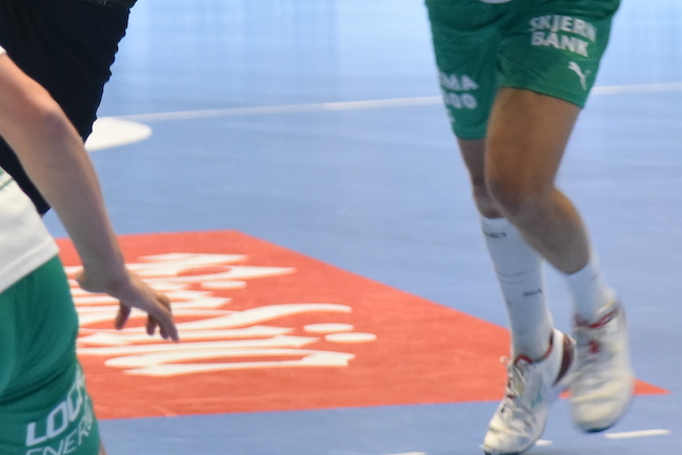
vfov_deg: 4.2
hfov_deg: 6.3
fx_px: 6142
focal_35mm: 324
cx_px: 89
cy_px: -102
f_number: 4
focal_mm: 105
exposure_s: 1/400
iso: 5000
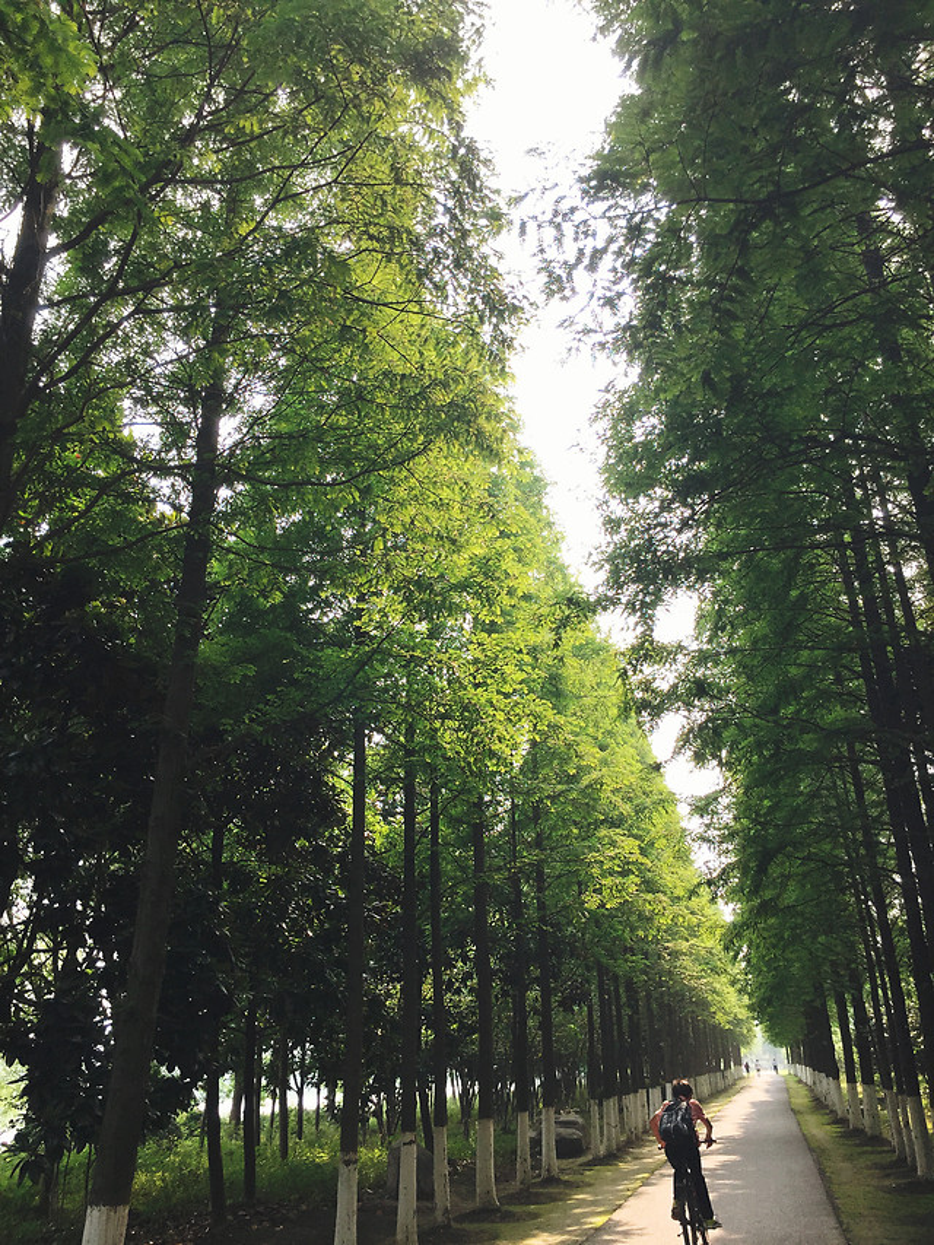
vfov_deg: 61.7
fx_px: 1043
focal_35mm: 29
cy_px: 622
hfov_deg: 48.2
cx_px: 467
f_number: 2.2
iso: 32
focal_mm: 4.15
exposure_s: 1/501
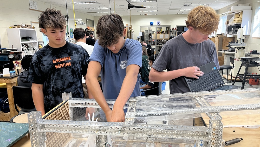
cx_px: 129
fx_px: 200
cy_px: 78
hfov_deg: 66.1
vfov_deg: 40.2
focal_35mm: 29
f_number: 1.6
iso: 100
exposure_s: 1/60
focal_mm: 5.1
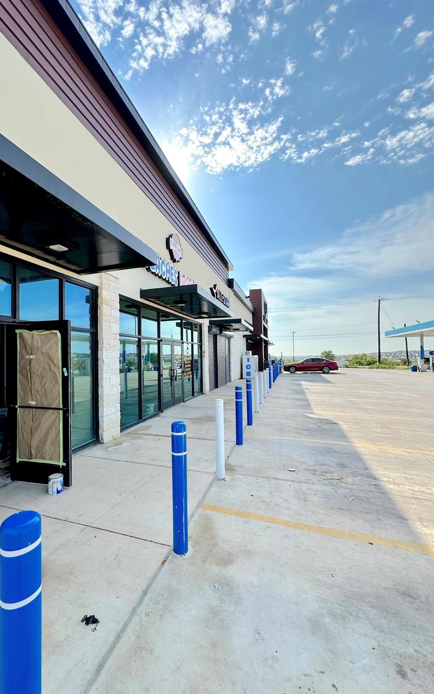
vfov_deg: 101.5
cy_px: 349
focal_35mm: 15
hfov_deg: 74.5
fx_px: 284
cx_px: 191
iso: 40
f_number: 2.2
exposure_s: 1/1490
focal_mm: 2.22
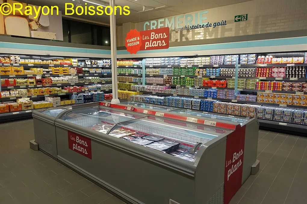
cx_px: 154
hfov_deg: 73.7
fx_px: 205
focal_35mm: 24
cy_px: 102
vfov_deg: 53.1
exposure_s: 1/80
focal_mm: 8.8
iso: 125
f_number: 2.8
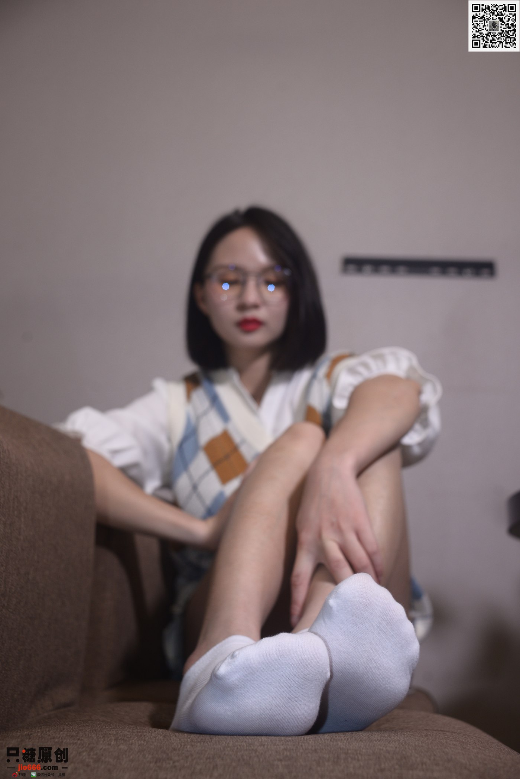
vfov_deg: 54.4
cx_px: 260
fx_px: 758
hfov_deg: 37.9
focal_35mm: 35
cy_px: 390
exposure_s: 1/100
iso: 500
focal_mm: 35
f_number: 5.6
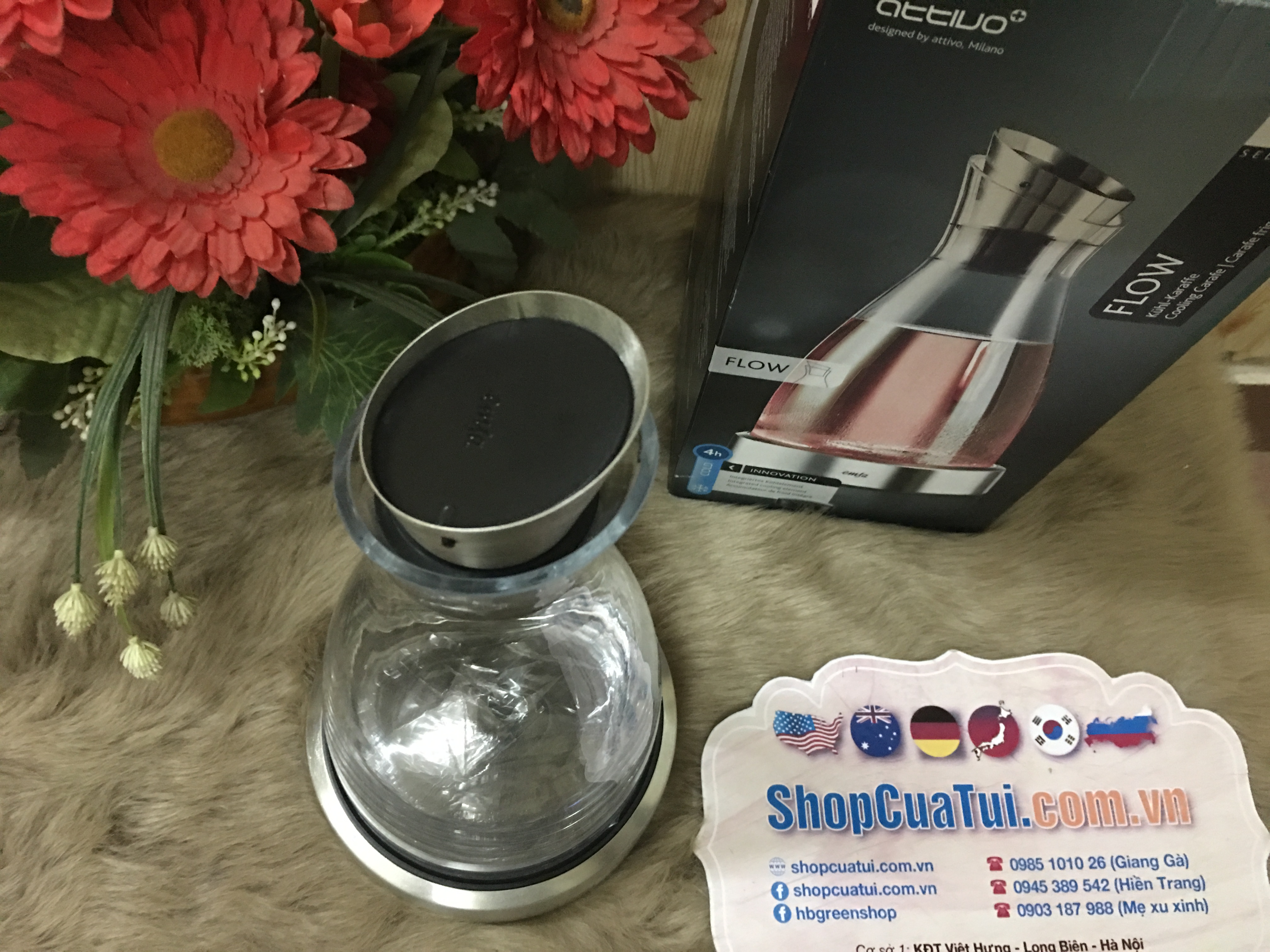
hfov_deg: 61.7
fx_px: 1064
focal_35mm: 29
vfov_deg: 48.2
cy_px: 476
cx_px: 635
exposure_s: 1/8
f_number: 2.2
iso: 160
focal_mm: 4.15
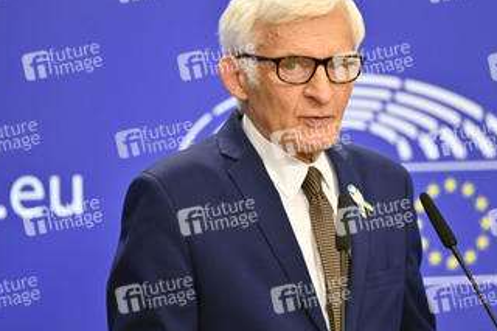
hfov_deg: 7.3
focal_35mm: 282
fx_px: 3891
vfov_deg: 4.9
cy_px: 179
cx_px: 332
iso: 1000
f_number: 2.8
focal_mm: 200
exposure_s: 1/320
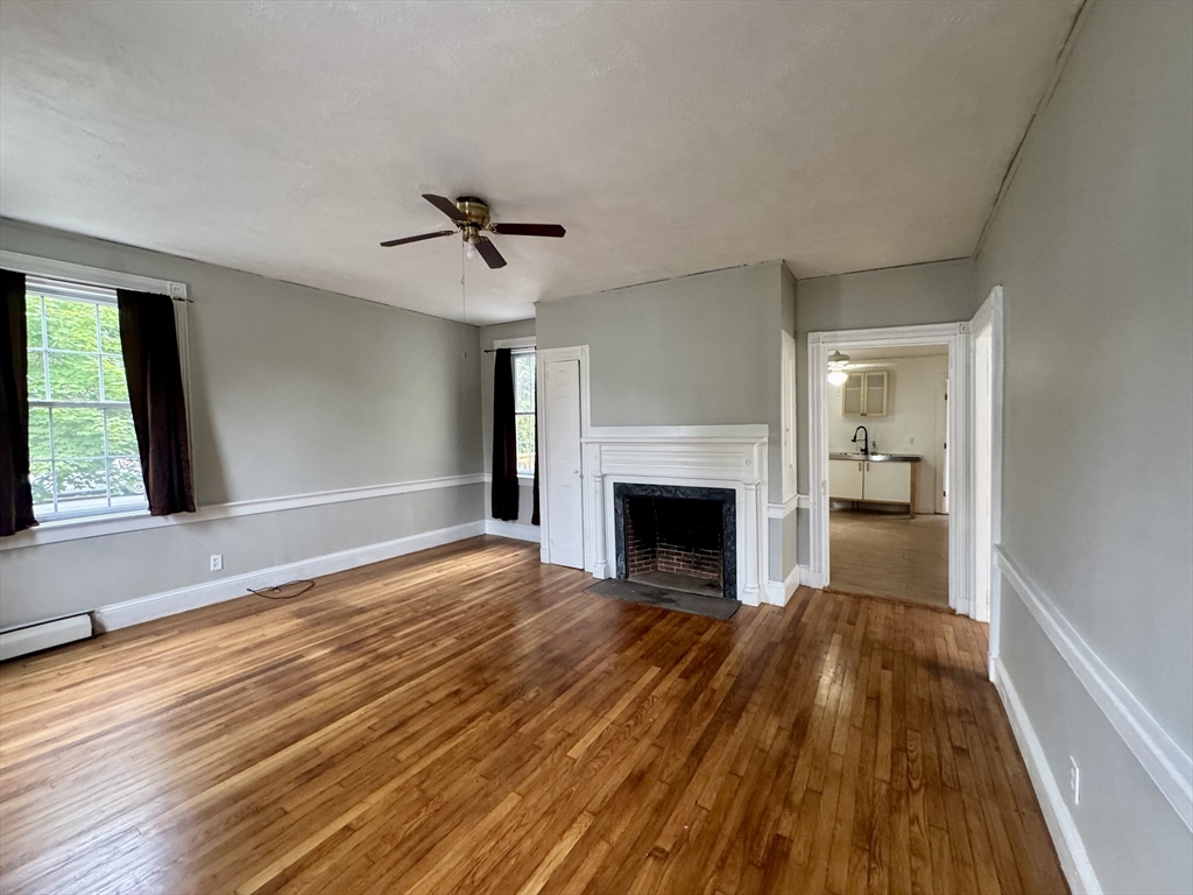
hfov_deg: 102.1
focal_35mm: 14
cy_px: 448
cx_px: 596
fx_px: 482
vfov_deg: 85.7
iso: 320
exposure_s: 1/65
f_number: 2.2
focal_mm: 2.22
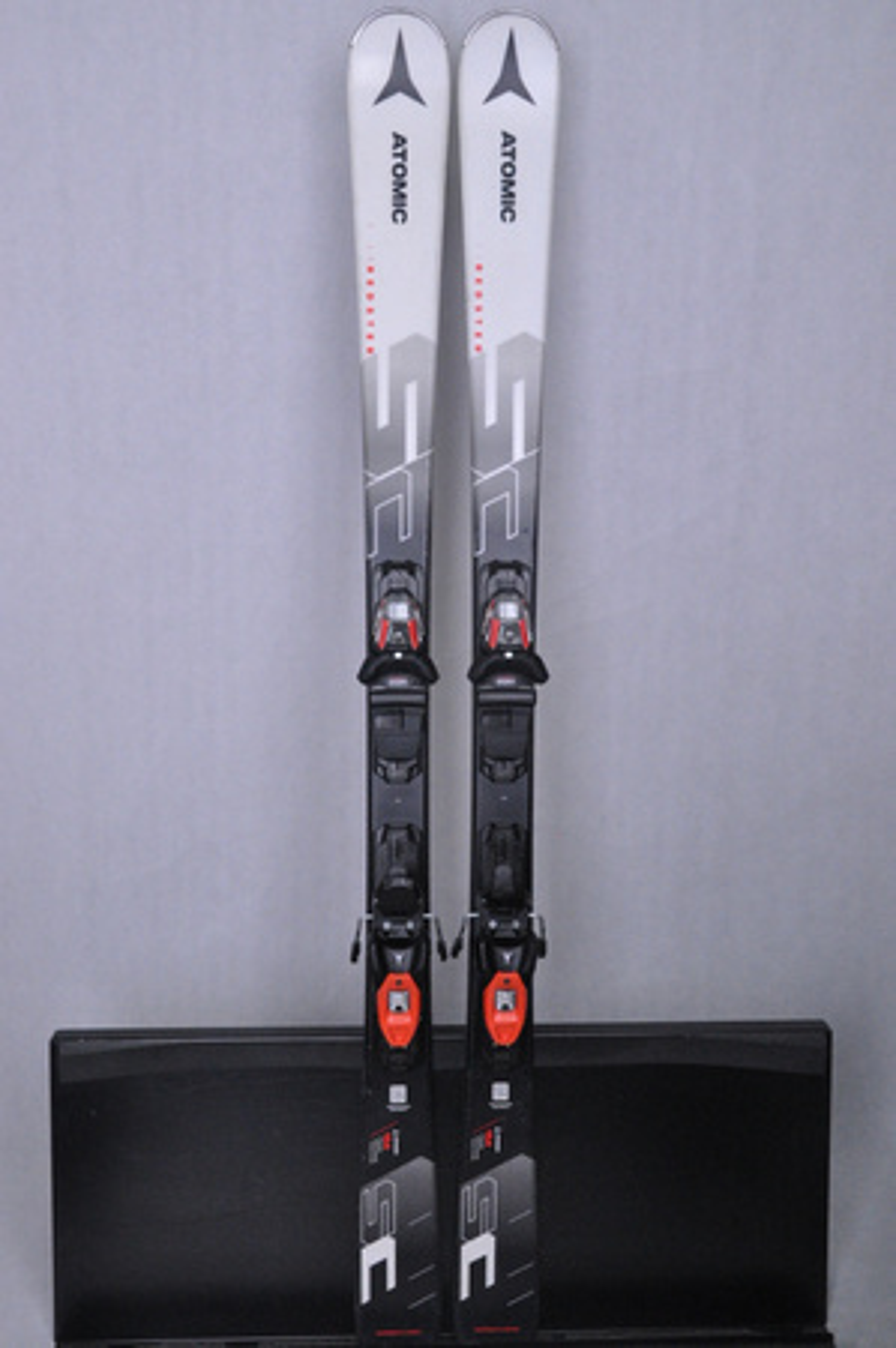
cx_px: 448
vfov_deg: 53.2
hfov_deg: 36.8
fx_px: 1347
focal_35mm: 36
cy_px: 674
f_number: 9.5
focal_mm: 24
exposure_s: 1/125
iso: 3200
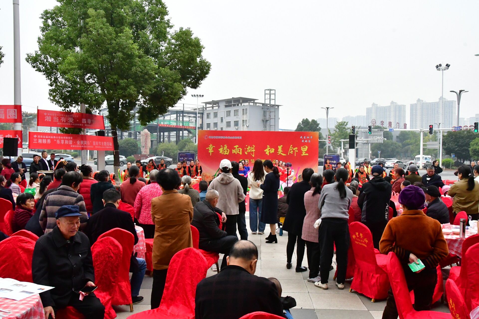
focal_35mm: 33
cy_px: 160
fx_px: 439
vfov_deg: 40.0
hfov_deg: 57.2
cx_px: 240
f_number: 16
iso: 5000
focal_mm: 22
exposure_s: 1/1000
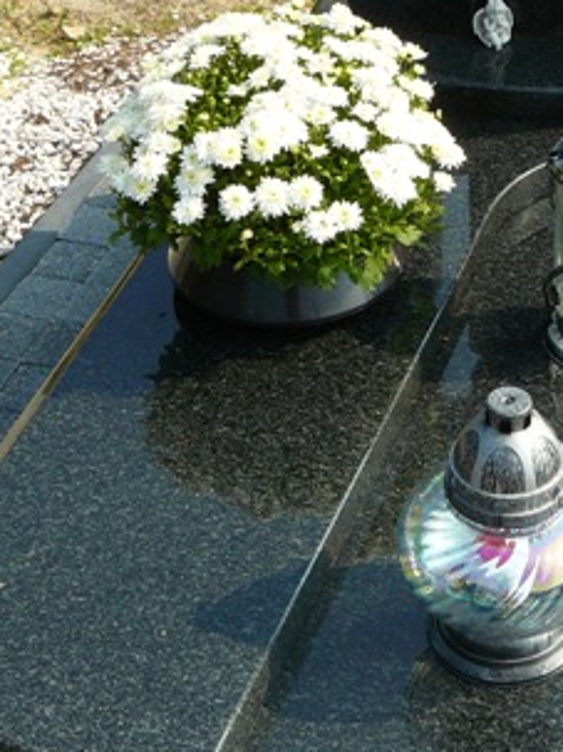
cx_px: 392
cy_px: 308
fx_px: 1649
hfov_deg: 19.3
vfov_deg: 25.6
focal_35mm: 76
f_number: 5.6
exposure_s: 1/250
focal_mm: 6
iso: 100
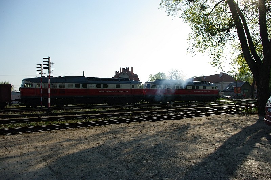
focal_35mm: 27
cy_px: 90
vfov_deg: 47.8
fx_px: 203
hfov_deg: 67.5
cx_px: 136
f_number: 9.5
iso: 400
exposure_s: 1/500
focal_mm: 18
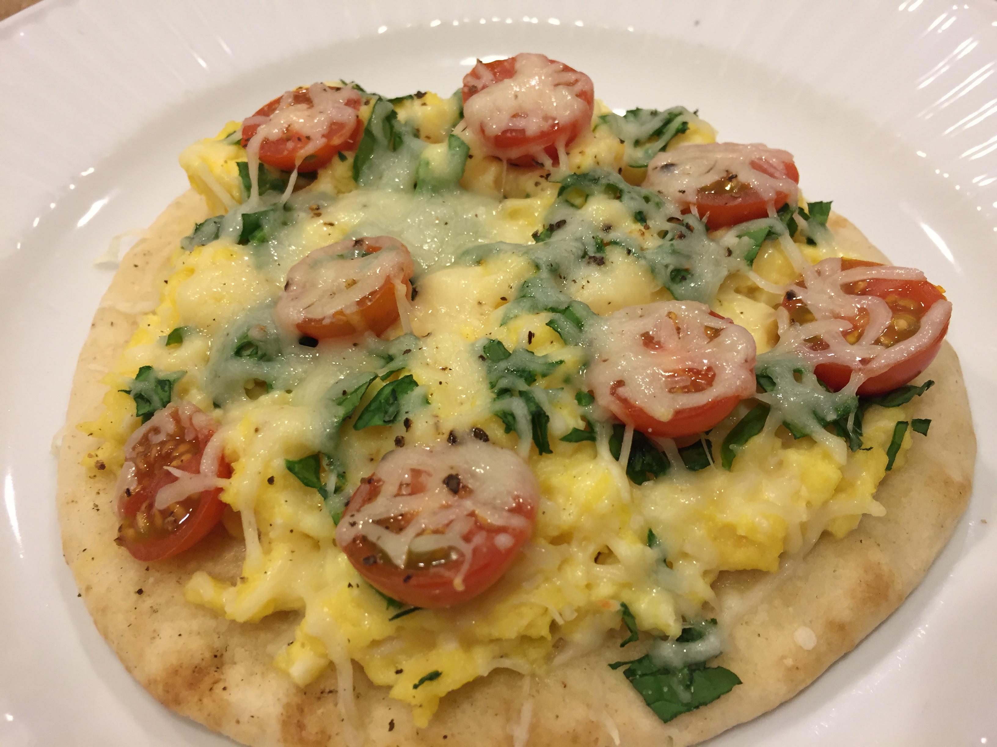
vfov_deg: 48.2
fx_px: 835
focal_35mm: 29
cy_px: 374
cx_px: 498
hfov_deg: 61.7
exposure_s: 1/30
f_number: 2.2
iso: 80
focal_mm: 4.15
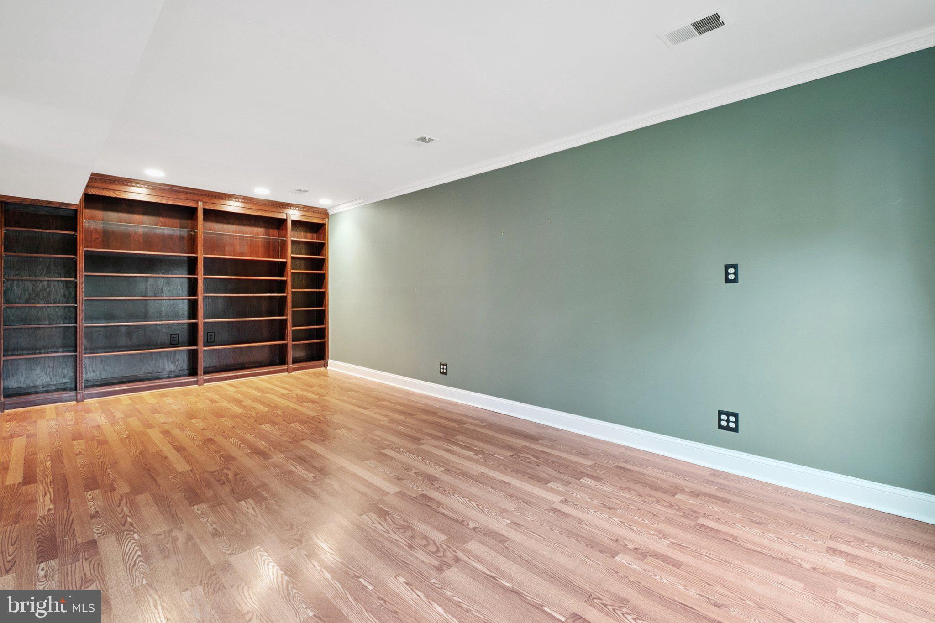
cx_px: 468
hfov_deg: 100.4
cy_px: 312
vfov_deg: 77.3
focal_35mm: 15
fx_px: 390
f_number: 5.6
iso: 400
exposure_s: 1/3.33
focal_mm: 10
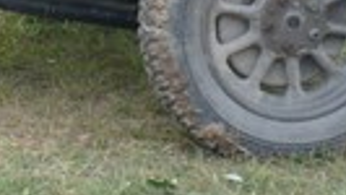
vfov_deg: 5.9
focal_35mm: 196
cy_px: -317
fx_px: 1799
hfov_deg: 10.3
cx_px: -281
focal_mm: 6.6
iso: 100
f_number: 3
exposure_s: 1/200
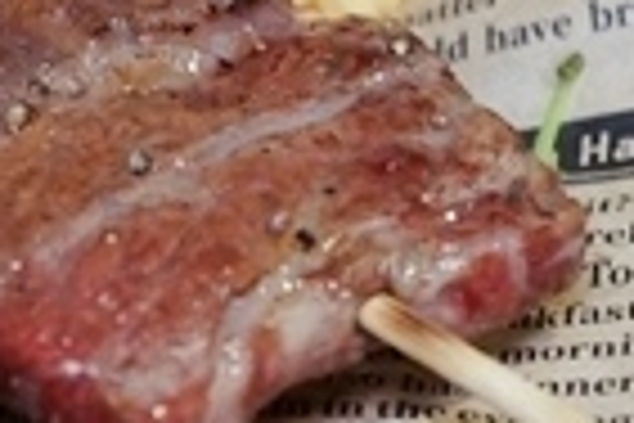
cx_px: -184
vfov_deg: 5.0
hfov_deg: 7.5
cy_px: -16
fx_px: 4807
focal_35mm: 273
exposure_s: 1/60
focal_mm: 48
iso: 640
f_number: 4.5
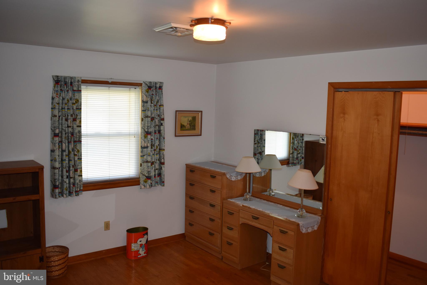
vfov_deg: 43.6
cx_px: 214
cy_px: 142
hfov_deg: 61.9
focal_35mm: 30
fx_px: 356
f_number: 4.5
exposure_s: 1/80
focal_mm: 20
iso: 400
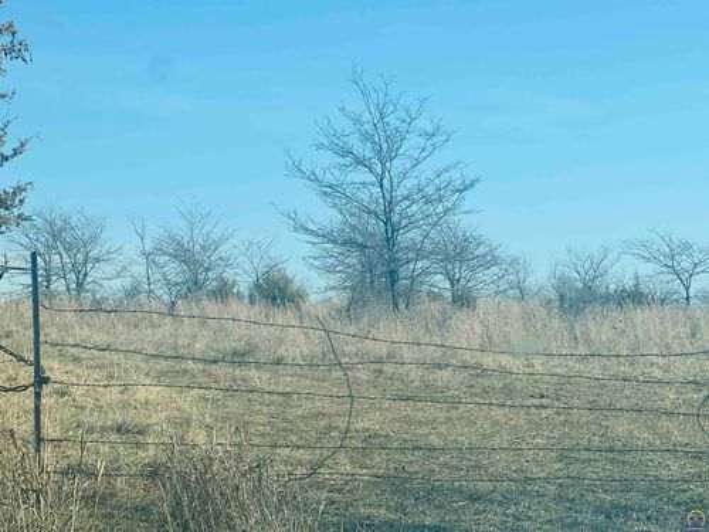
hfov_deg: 25.3
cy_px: 266
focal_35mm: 77
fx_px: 1577
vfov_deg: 19.1
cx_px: 354
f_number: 2.8
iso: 32
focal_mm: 9
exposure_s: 1/508
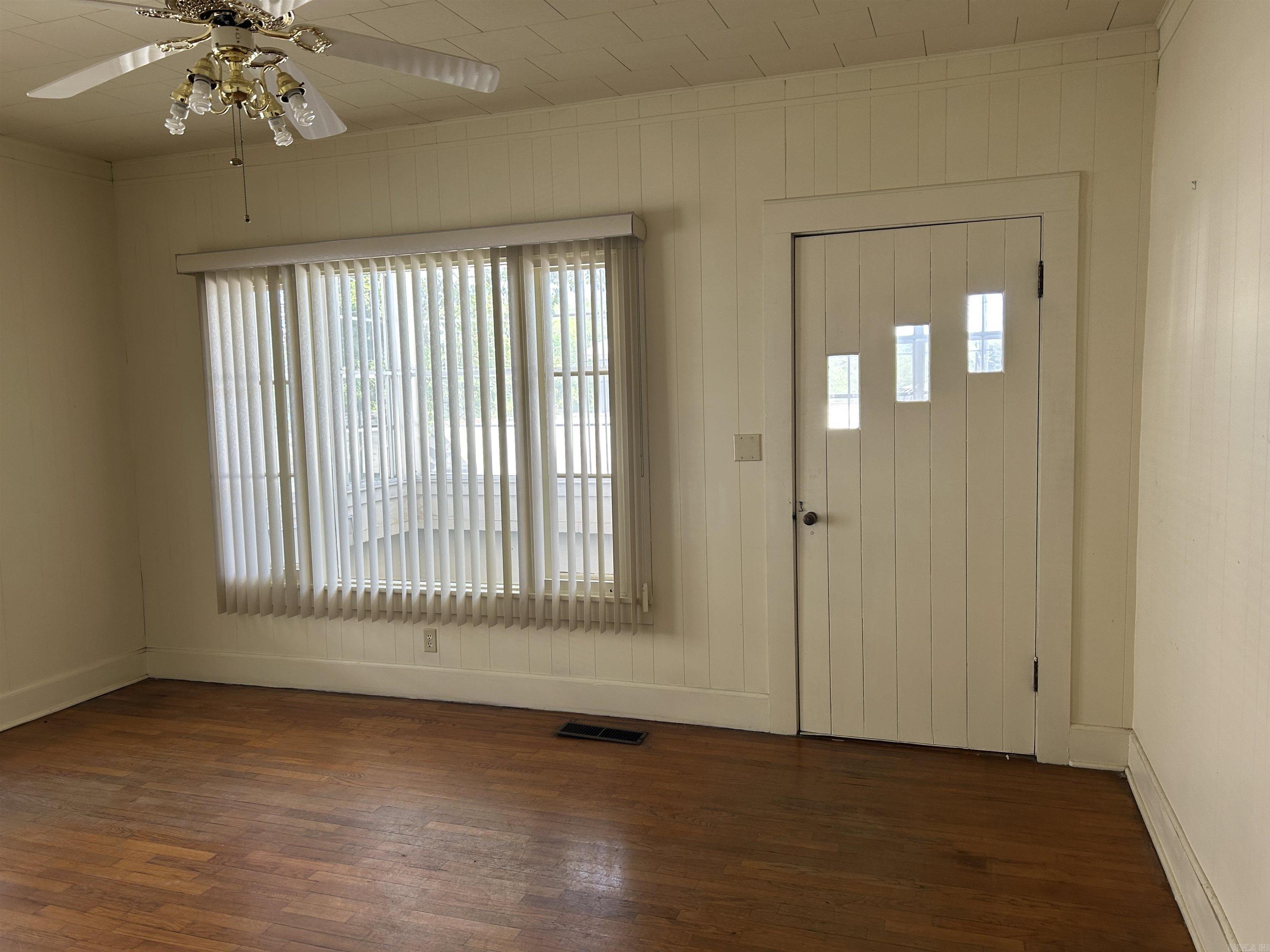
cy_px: 476
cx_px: 635
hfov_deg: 67.3
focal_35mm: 26
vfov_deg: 53.1
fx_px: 954
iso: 50
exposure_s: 1/121
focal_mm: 5.7
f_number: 1.5
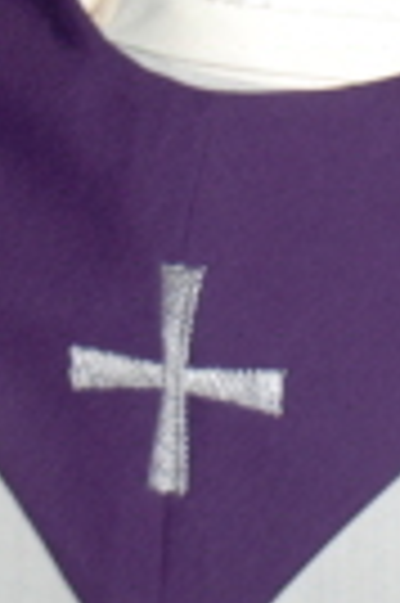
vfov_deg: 7.4
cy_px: -126
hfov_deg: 4.7
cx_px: 1272
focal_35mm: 275
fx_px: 4588
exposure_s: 1/60
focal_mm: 35
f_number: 8
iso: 200
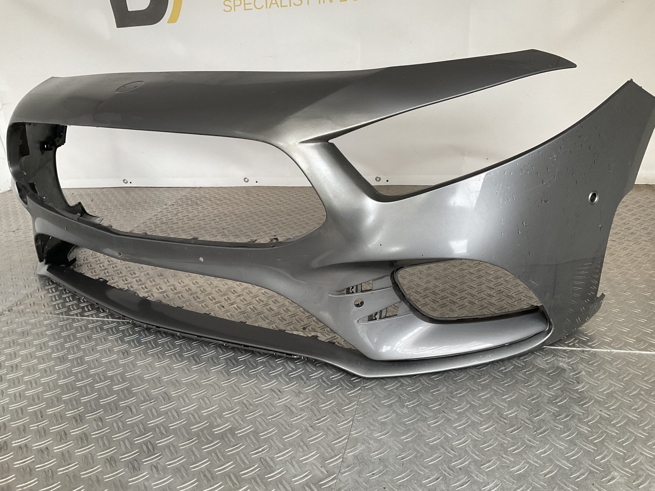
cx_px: 328
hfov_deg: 61.7
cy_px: 246
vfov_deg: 48.2
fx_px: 549
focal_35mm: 29
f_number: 1.8
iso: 64
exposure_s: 1/100
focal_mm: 3
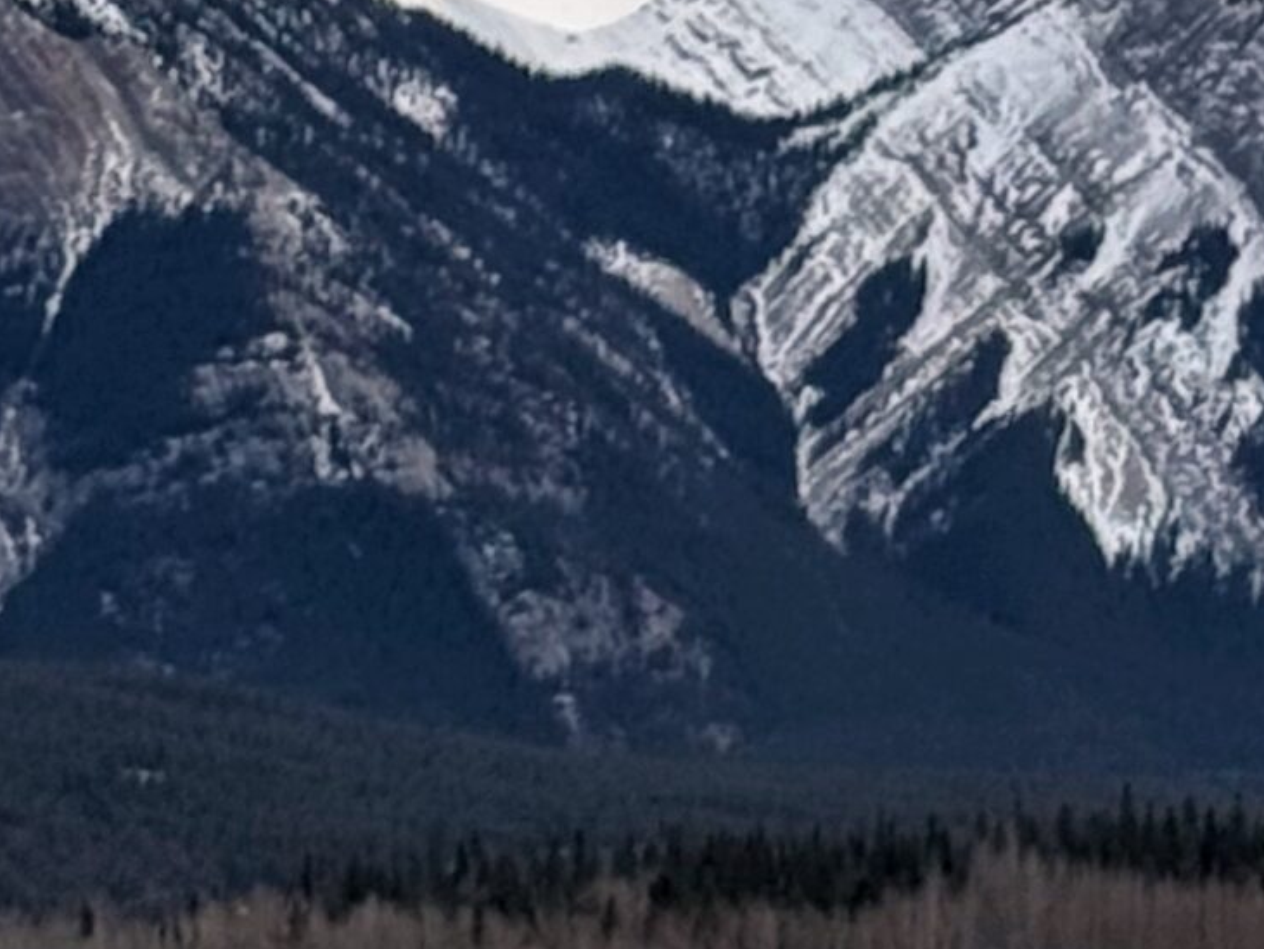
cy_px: 1315
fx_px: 6138
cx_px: 121
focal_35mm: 168
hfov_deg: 11.7
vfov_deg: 8.7
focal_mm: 6.76
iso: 64
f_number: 1.78
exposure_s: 1/1076
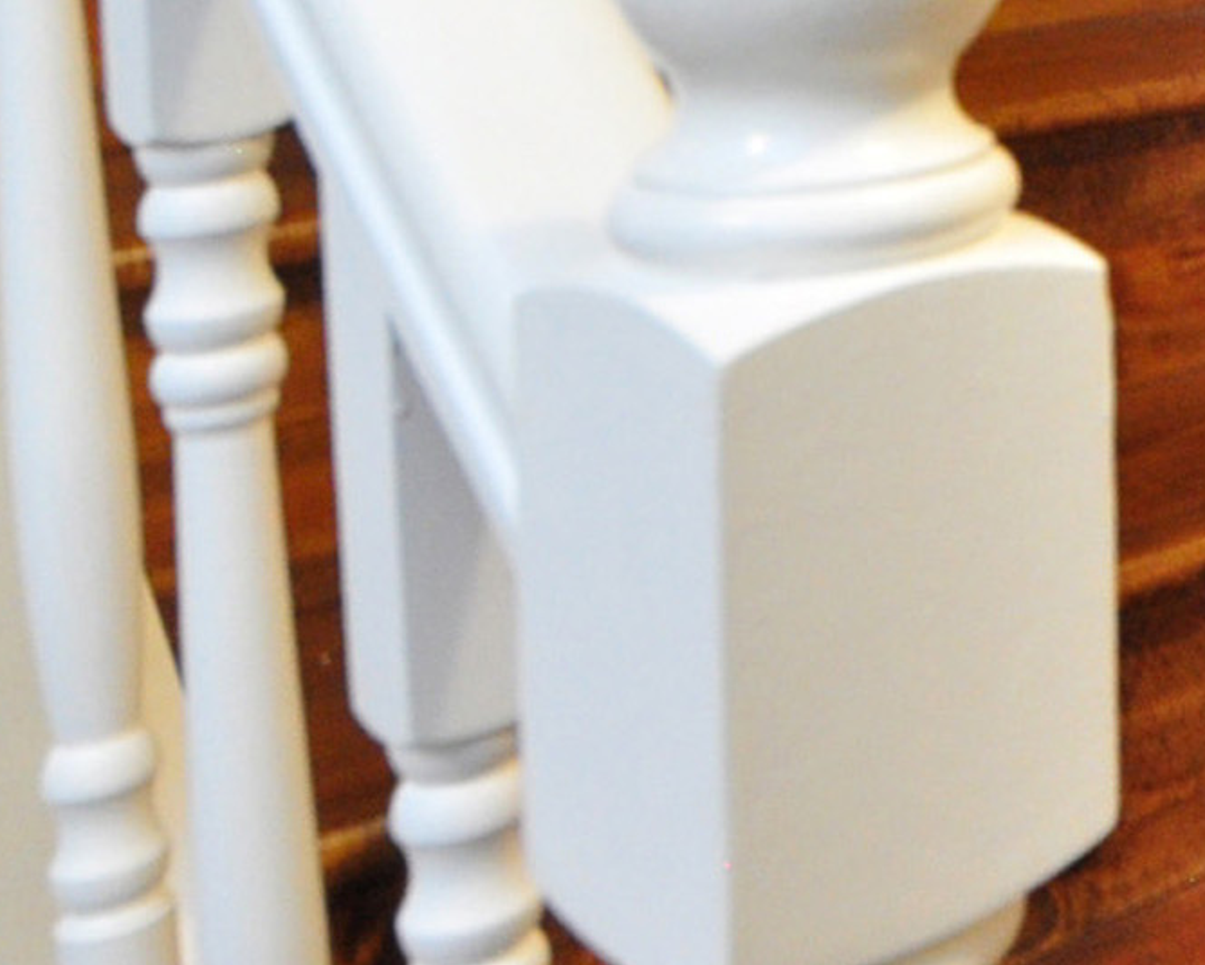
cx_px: 2098
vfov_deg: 22.2
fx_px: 2176
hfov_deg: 21.6
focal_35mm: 61
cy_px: -314
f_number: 5
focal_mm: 10
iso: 1250
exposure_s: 1/20
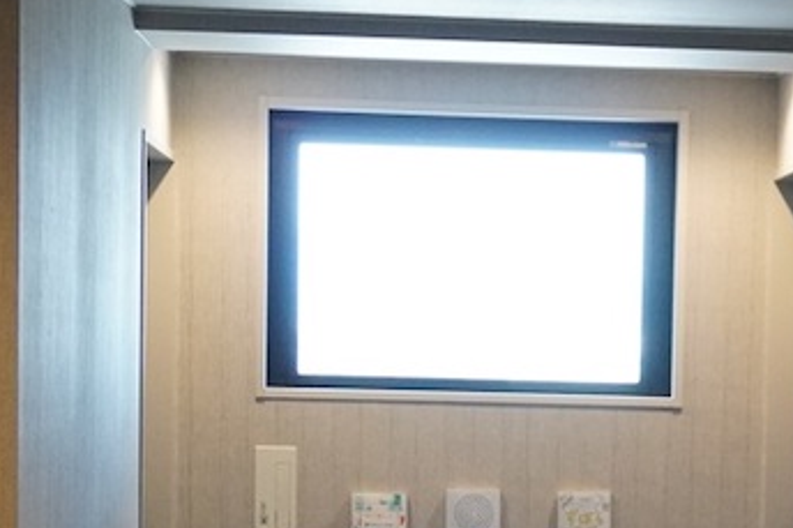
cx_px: 747
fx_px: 2878
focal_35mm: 131
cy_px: 657
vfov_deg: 10.3
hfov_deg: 15.5
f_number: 4.5
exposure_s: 1/160
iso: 3200
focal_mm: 25
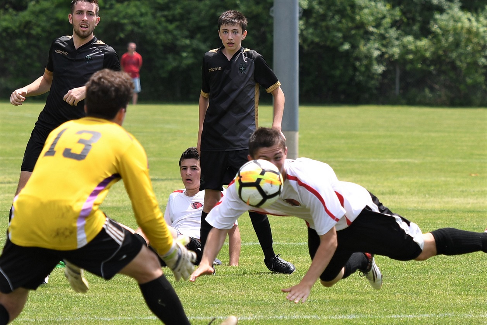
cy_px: 162
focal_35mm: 180
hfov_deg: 11.4
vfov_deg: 7.6
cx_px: 244
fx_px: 2435
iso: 140
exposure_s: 1/1000
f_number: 4
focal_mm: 120
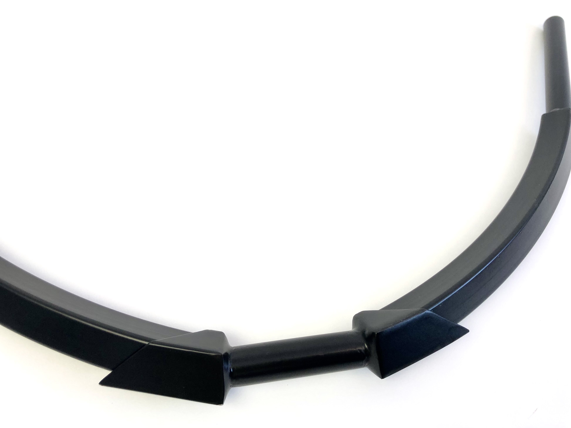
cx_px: 291
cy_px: 207
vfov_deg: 48.2
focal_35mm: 29
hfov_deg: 61.7
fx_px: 478
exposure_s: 1/113
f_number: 1.8
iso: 20
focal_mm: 3.99
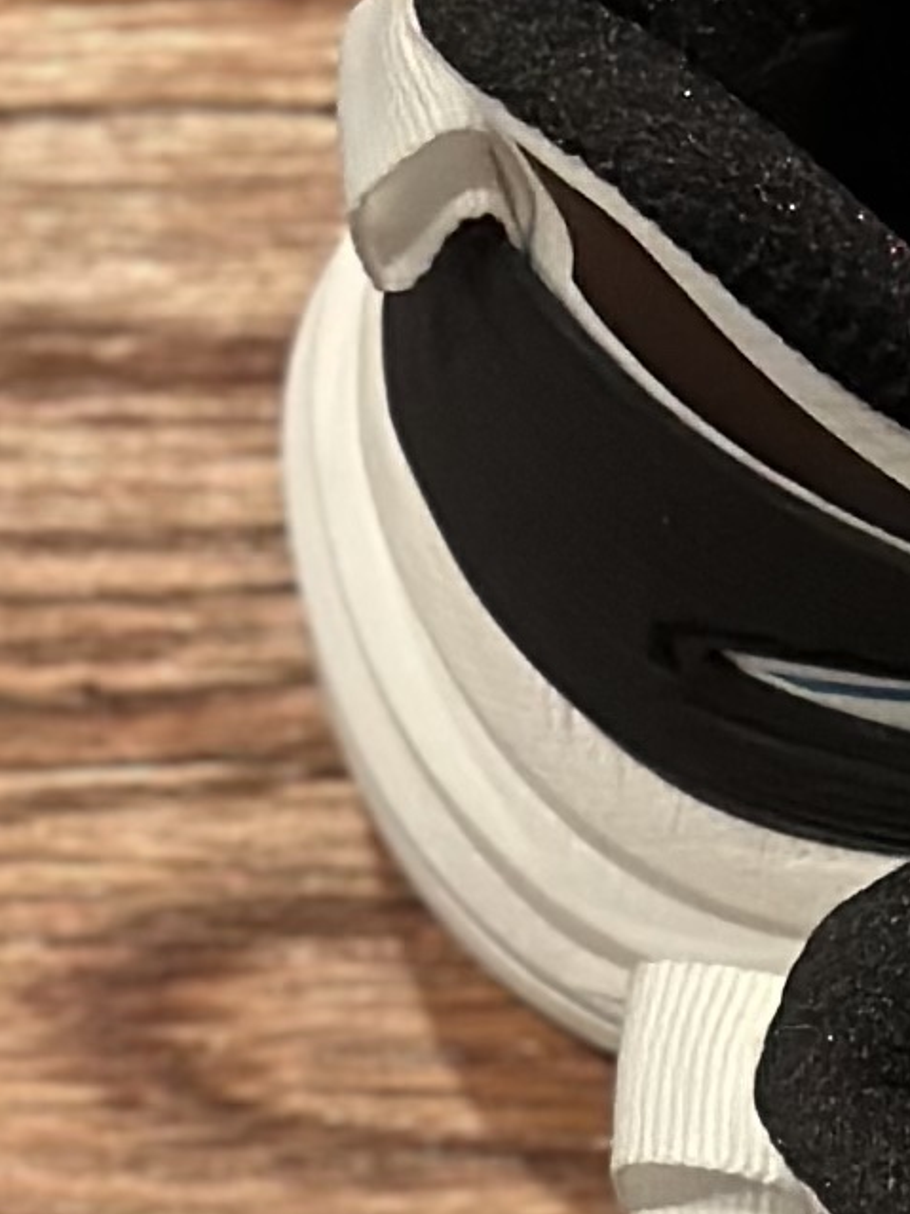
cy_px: 3171
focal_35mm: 303
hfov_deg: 4.7
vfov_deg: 6.2
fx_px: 10624
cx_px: 2608
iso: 250
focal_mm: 6.86
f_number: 1.78
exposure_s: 1/60
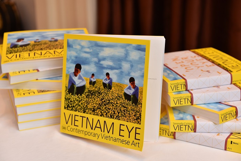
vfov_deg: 19.5
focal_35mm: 70
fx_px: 469
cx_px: 120
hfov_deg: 28.8
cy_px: 80
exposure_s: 1/160
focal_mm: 70
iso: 800
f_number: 4
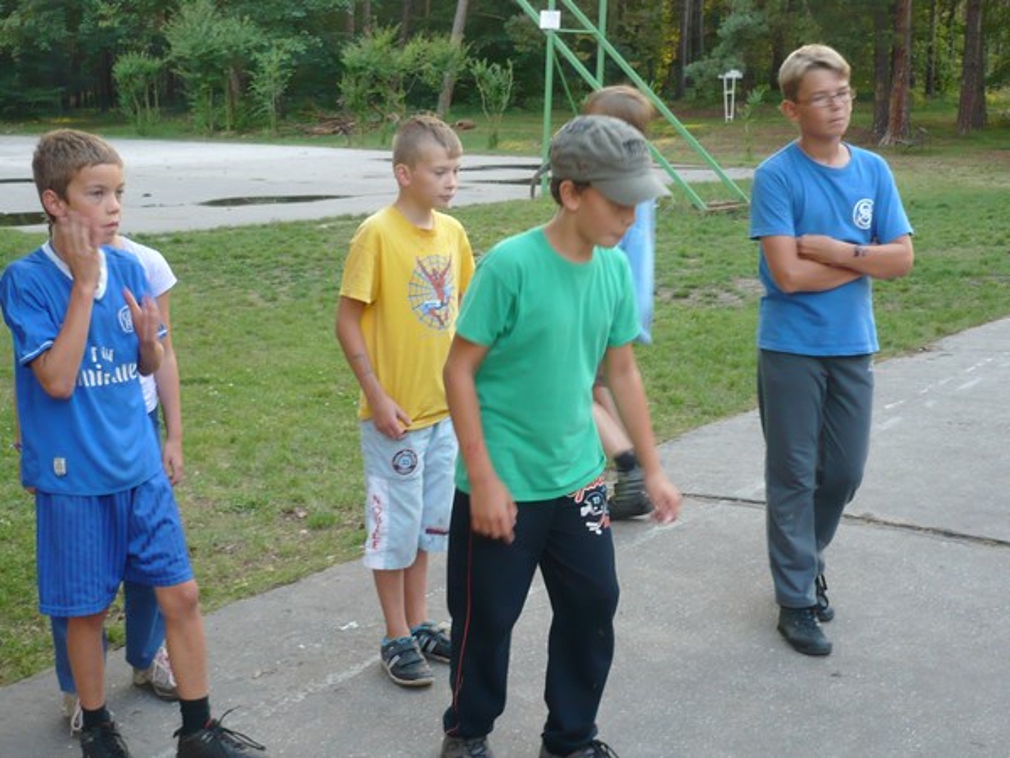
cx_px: 505
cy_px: 379
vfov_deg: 30.3
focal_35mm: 48
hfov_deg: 39.7
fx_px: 1401
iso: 100
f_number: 2.8
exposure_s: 1/40
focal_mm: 5.8
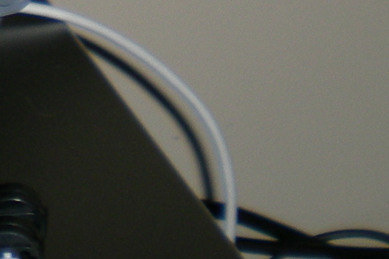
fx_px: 2377
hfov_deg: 9.3
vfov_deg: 6.0
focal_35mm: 220
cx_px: -55
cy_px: -400
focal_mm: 7.4
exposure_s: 1/60
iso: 50
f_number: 3.5
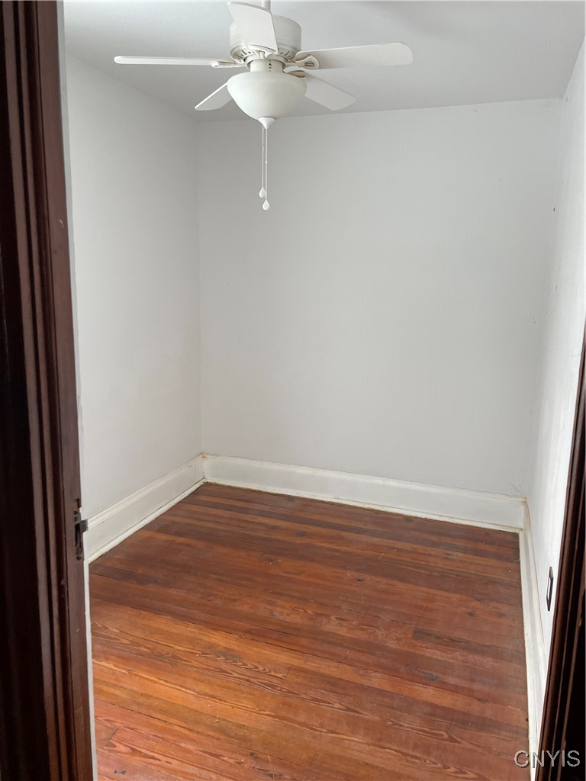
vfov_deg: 67.3
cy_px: 390
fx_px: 587
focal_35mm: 26
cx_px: 293
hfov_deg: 53.1
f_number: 1.6
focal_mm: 4.2
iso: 125
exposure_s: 1/93
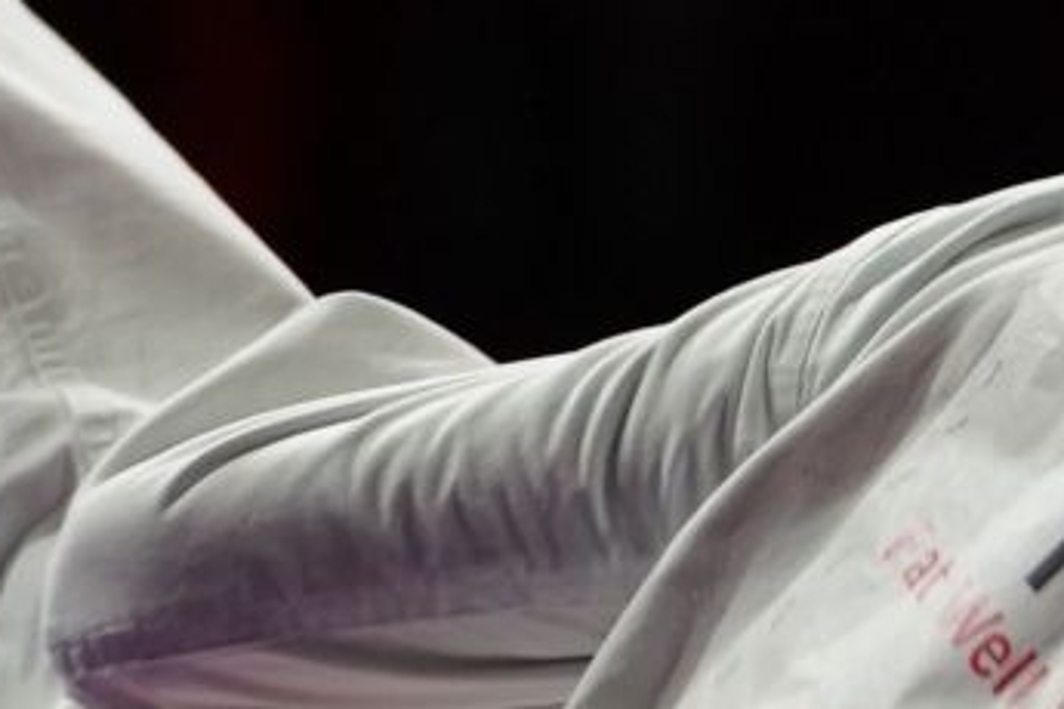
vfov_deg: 1.0
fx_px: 42054
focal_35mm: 1423
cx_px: 1598
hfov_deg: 1.4
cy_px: 1400
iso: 1000
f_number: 2.8
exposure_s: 1/500
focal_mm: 182
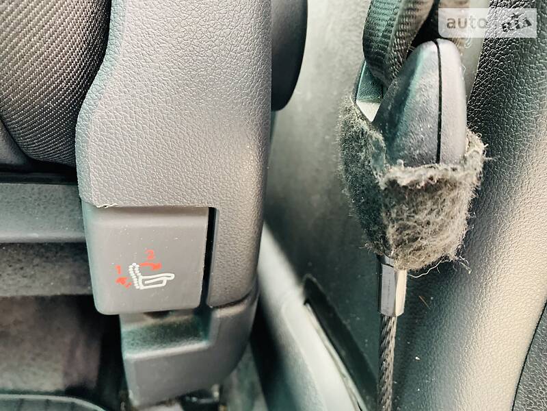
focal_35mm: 26
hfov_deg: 67.3
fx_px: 411
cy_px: 206
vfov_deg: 53.1
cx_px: 274
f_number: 1.8
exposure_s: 1/52
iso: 400
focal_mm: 4.2
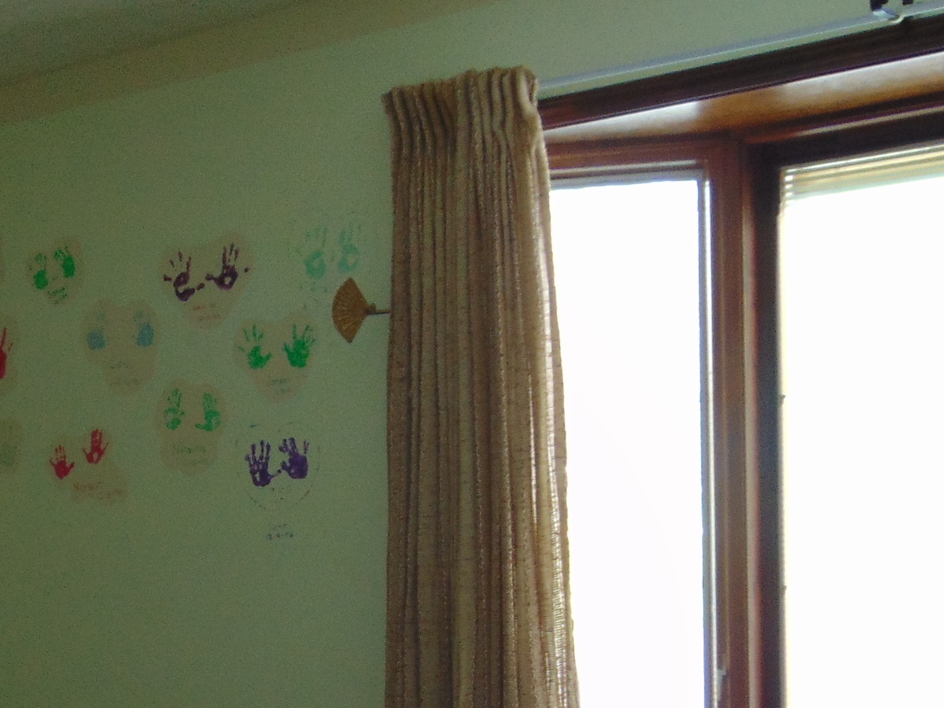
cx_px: 177
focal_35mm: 64
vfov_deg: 22.1
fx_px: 1745
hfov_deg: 29.5
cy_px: 696
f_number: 3
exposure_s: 1/20
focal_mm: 4.5
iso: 80
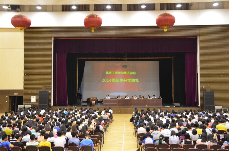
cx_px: 114
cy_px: 76
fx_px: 267
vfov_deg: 31.8
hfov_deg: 46.5
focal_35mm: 42
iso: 900
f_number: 7.1
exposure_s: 1/30
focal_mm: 28
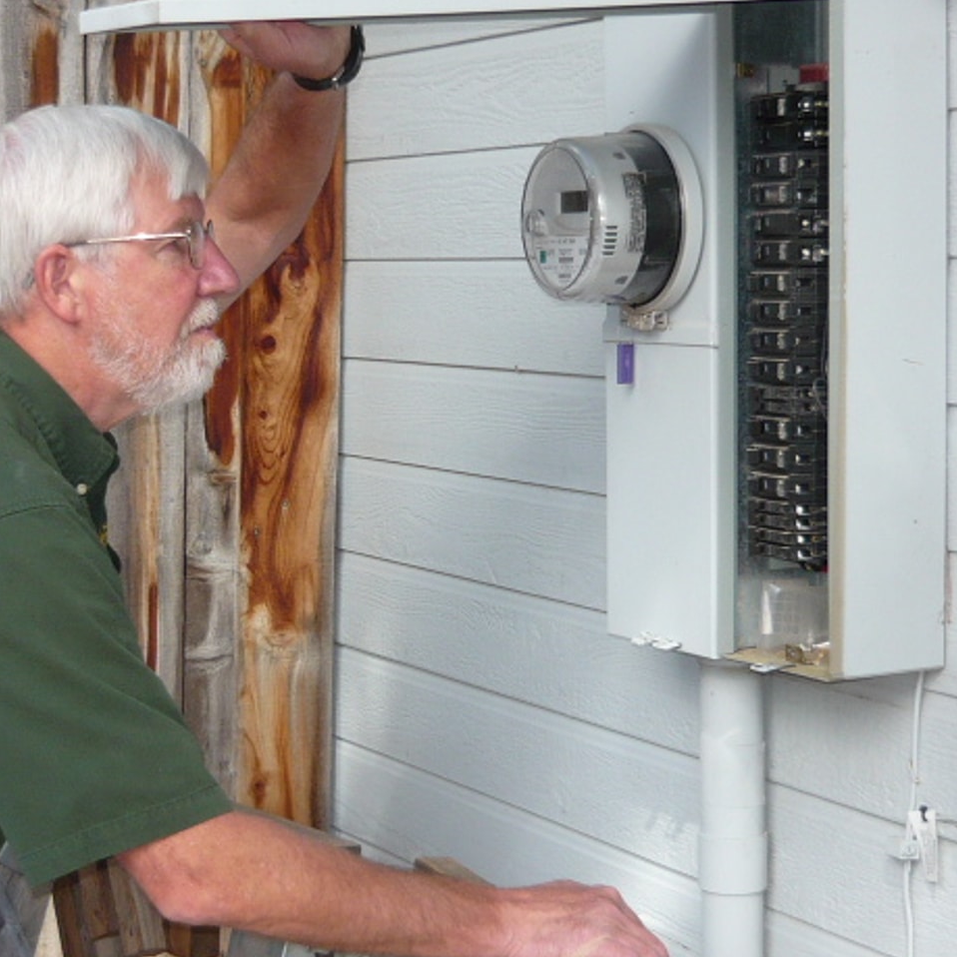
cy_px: 481
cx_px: 329
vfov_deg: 23.1
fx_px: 2346
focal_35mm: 75
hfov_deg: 23.0
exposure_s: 1/200
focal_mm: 6.3
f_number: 2.9
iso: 100
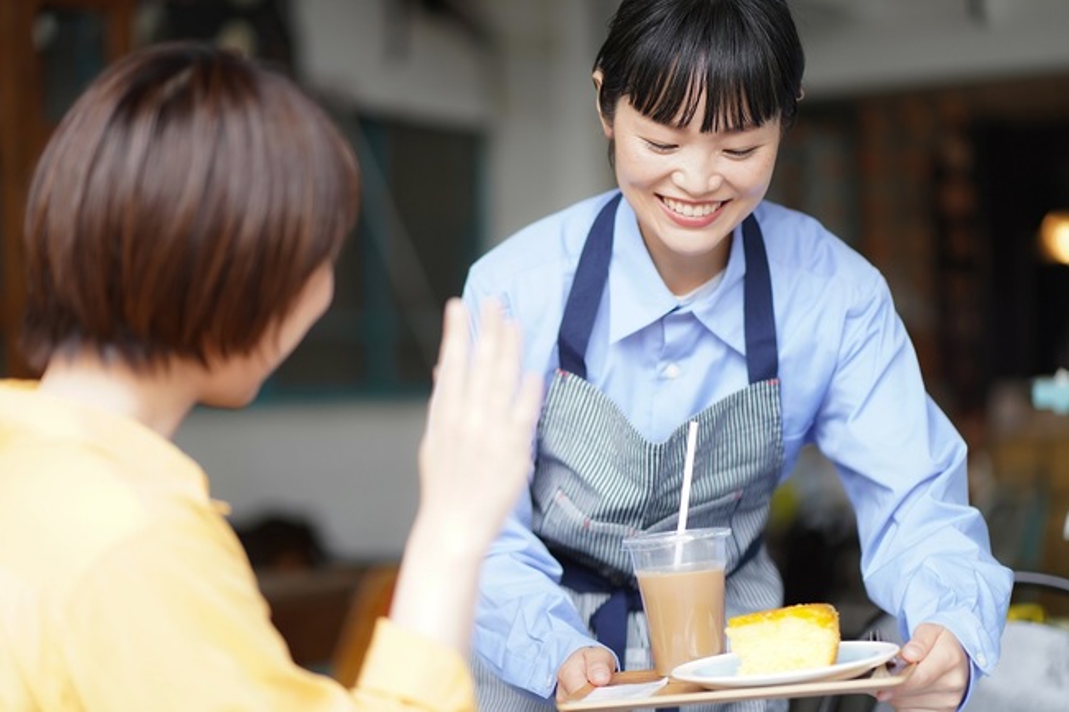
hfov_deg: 23.9
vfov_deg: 16.1
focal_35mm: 85
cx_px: 534
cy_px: 356
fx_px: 2523
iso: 400
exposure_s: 1/400
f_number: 2
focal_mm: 85
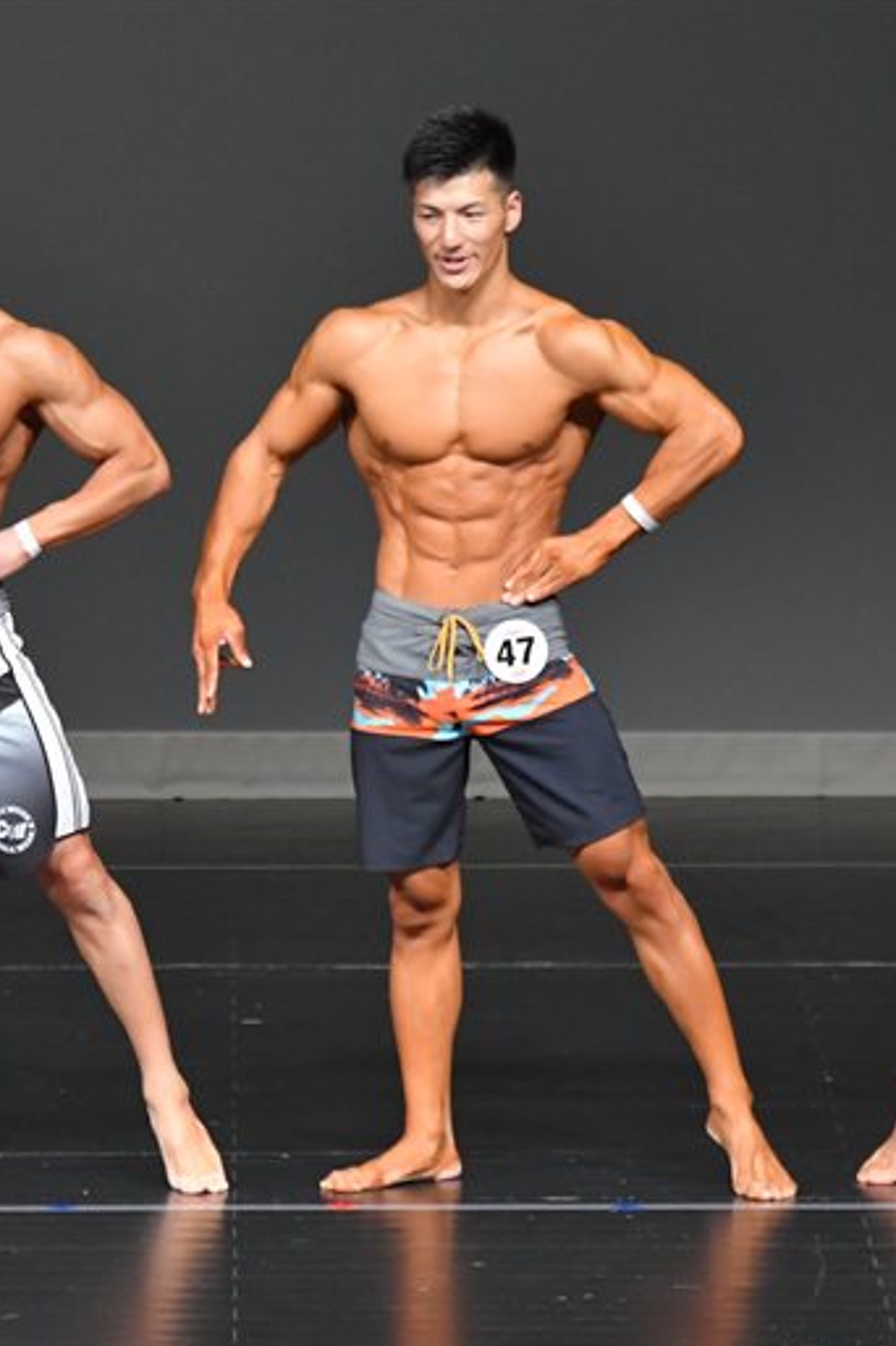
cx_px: 132
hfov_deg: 2.9
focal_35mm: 475
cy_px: 673
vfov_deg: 4.3
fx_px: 17756
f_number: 5.6
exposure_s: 1/400
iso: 4000
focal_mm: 210
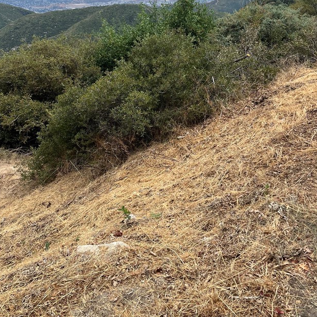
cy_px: 73
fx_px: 394
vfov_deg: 42.3
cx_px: 181
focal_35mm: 38
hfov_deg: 43.7
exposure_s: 1/1212
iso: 50
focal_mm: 5.1
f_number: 1.6
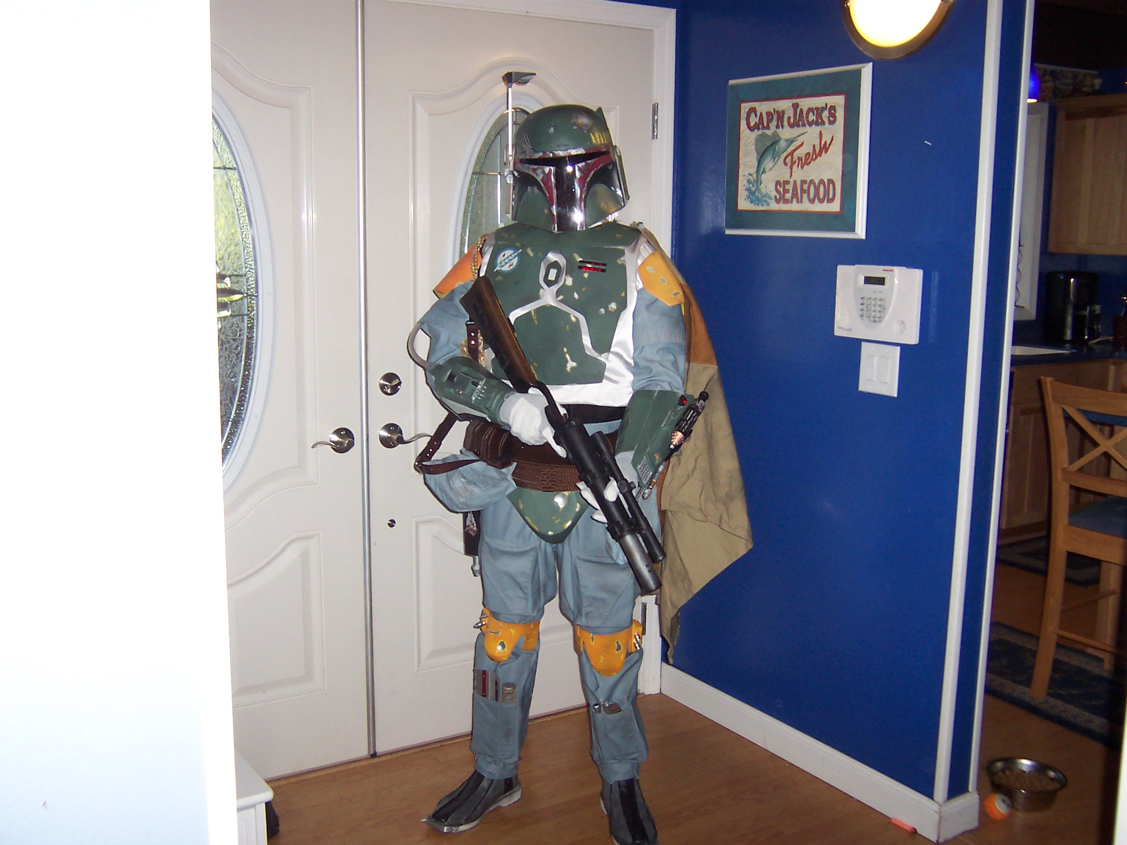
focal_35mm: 36
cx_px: 564
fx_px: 1172
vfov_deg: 39.7
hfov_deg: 51.4
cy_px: 422
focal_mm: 5.6
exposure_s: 1/60
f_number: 2.8
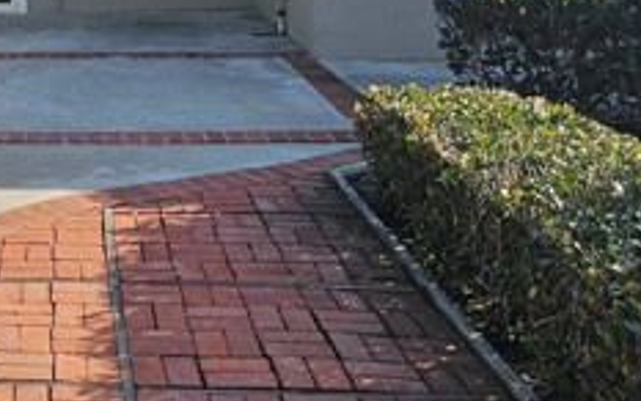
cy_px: -38
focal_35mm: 67
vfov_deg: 18.7
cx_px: -83
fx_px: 1171
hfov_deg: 27.7
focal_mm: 6.3
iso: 16
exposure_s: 1/526
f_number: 1.7
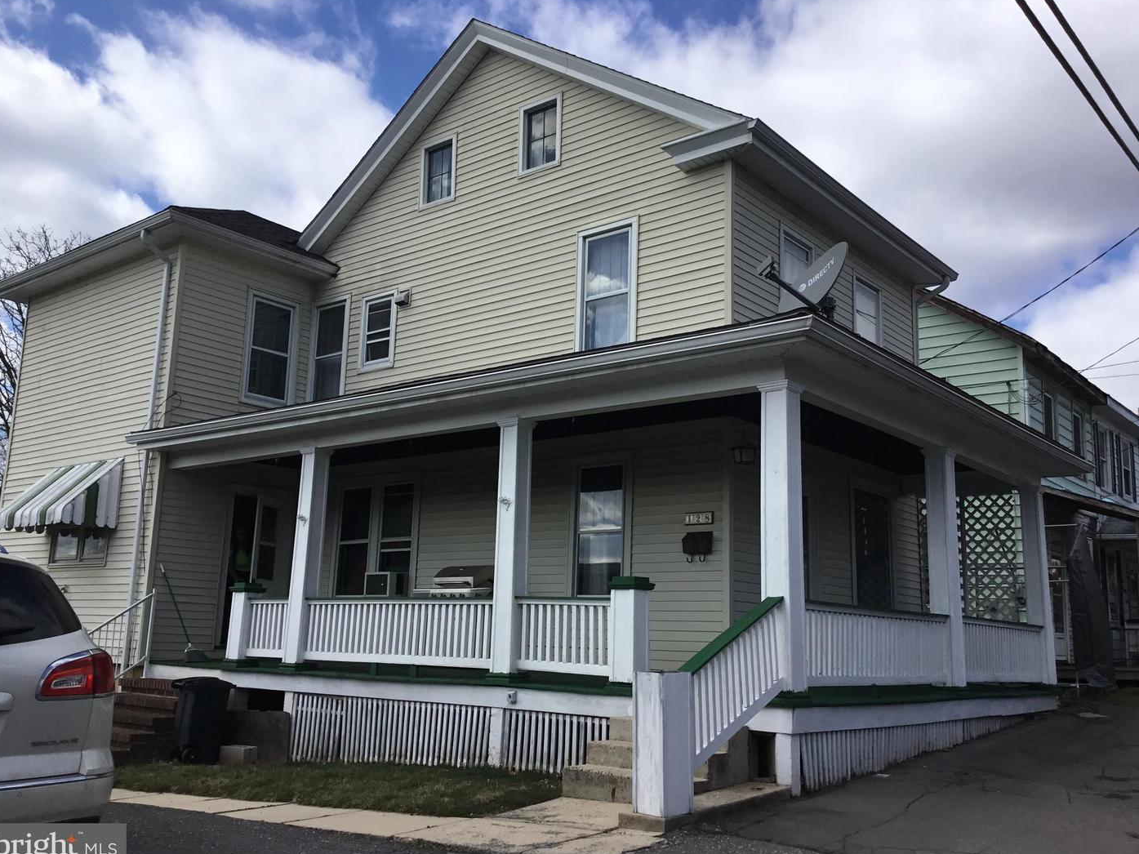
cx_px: 571
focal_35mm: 32
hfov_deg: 56.8
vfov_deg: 44.2
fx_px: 1053
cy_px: 429
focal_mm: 3.3
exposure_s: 1/1631
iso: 25
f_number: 2.4
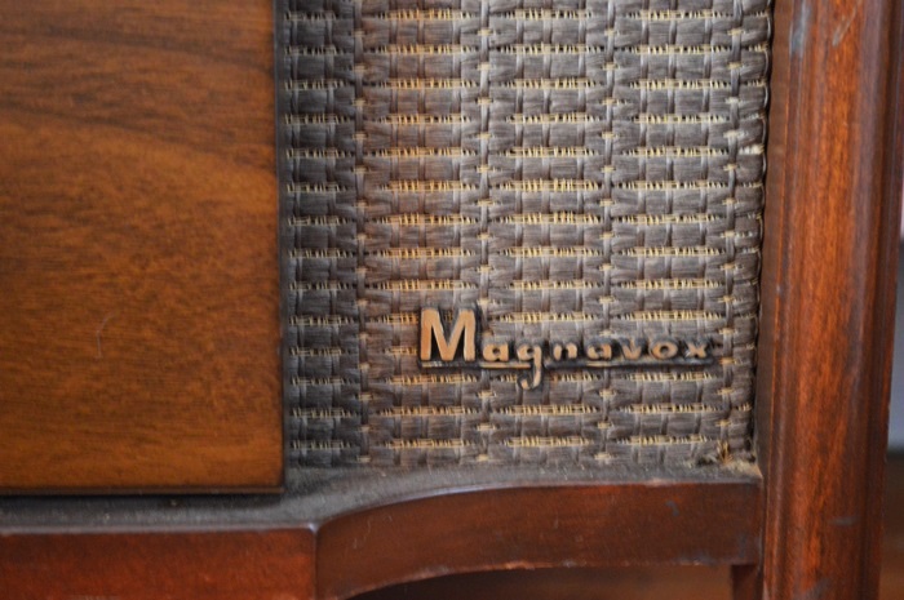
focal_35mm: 82
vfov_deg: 16.5
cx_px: 452
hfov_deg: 24.6
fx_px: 2069
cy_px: 300
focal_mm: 55
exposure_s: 1/6
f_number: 5.6
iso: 3200
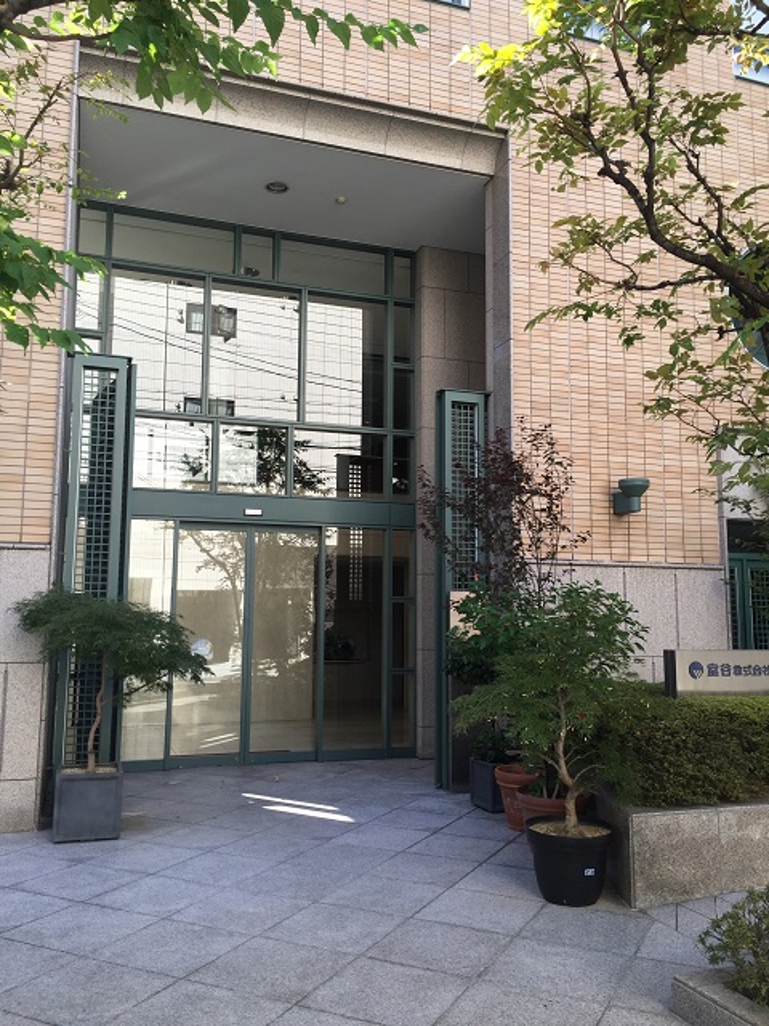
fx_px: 859
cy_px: 513
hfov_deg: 48.2
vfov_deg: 61.7
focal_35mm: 29
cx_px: 384
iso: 32
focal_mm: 4.15
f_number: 2.2
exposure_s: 1/186
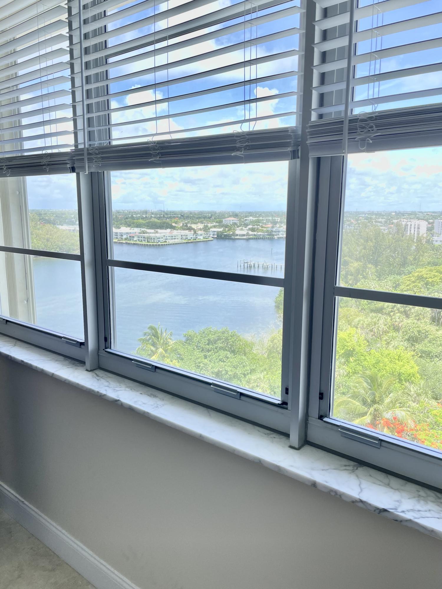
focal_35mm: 26
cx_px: 221
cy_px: 294
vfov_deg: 67.3
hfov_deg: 53.1
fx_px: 443
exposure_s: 1/206
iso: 32
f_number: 1.6
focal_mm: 4.2
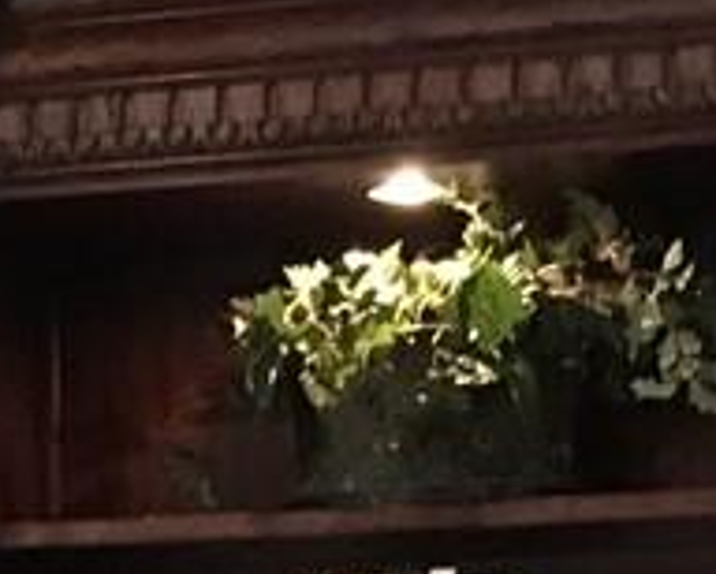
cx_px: -45
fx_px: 5006
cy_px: 1666
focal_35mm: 236
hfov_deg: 8.1
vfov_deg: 6.1
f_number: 2.2
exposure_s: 1/15
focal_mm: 4.15
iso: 400
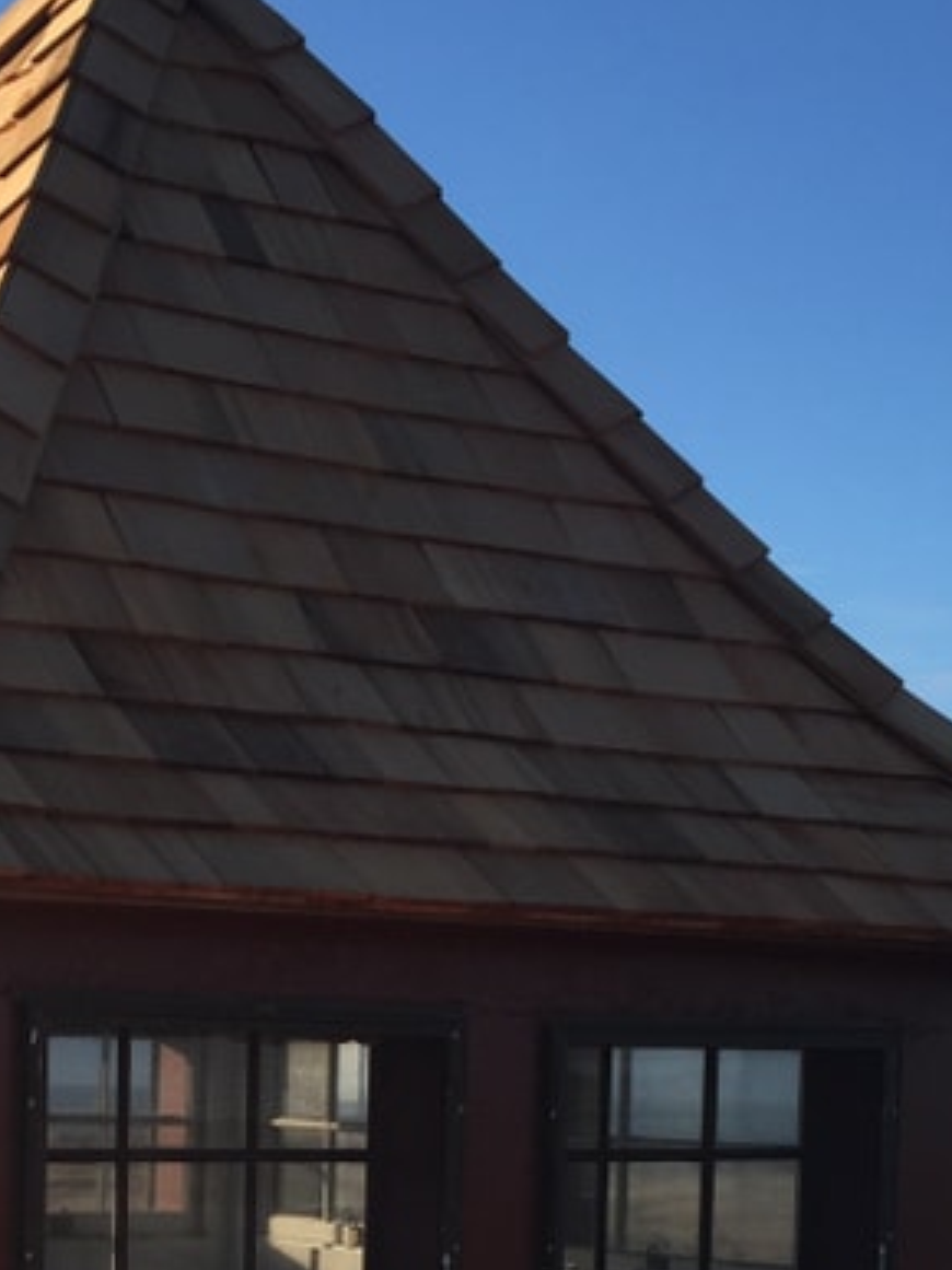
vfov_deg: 24.6
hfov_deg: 19.3
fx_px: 2752
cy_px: 1319
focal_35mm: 75
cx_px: 118
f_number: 2.2
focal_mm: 4.15
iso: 32
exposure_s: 1/1582
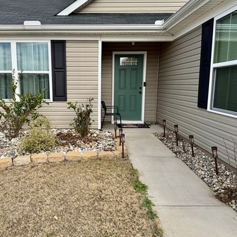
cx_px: 92
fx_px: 225
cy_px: 117
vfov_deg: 55.6
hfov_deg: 55.1
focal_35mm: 29
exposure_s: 1/1869
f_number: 1.78
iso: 80
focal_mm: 6.76
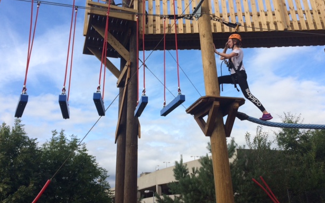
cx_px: 166
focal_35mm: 32
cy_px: 77
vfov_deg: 39.2
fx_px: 283
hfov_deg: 59.7
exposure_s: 1/1642
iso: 32
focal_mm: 4.15
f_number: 2.2
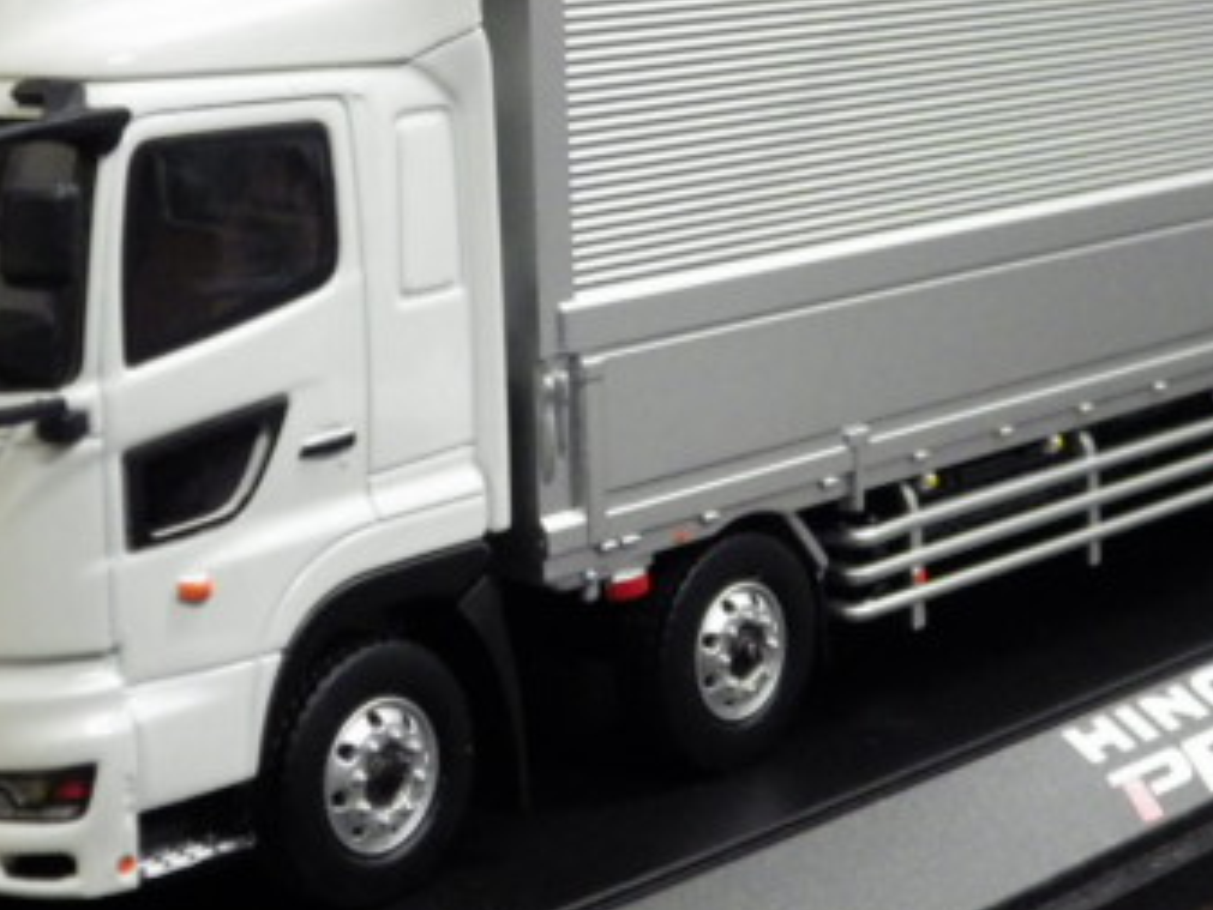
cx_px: 626
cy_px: 273
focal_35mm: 95
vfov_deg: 15.5
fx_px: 3330
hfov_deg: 20.6
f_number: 3.8
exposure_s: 1/45
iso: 800
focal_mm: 9
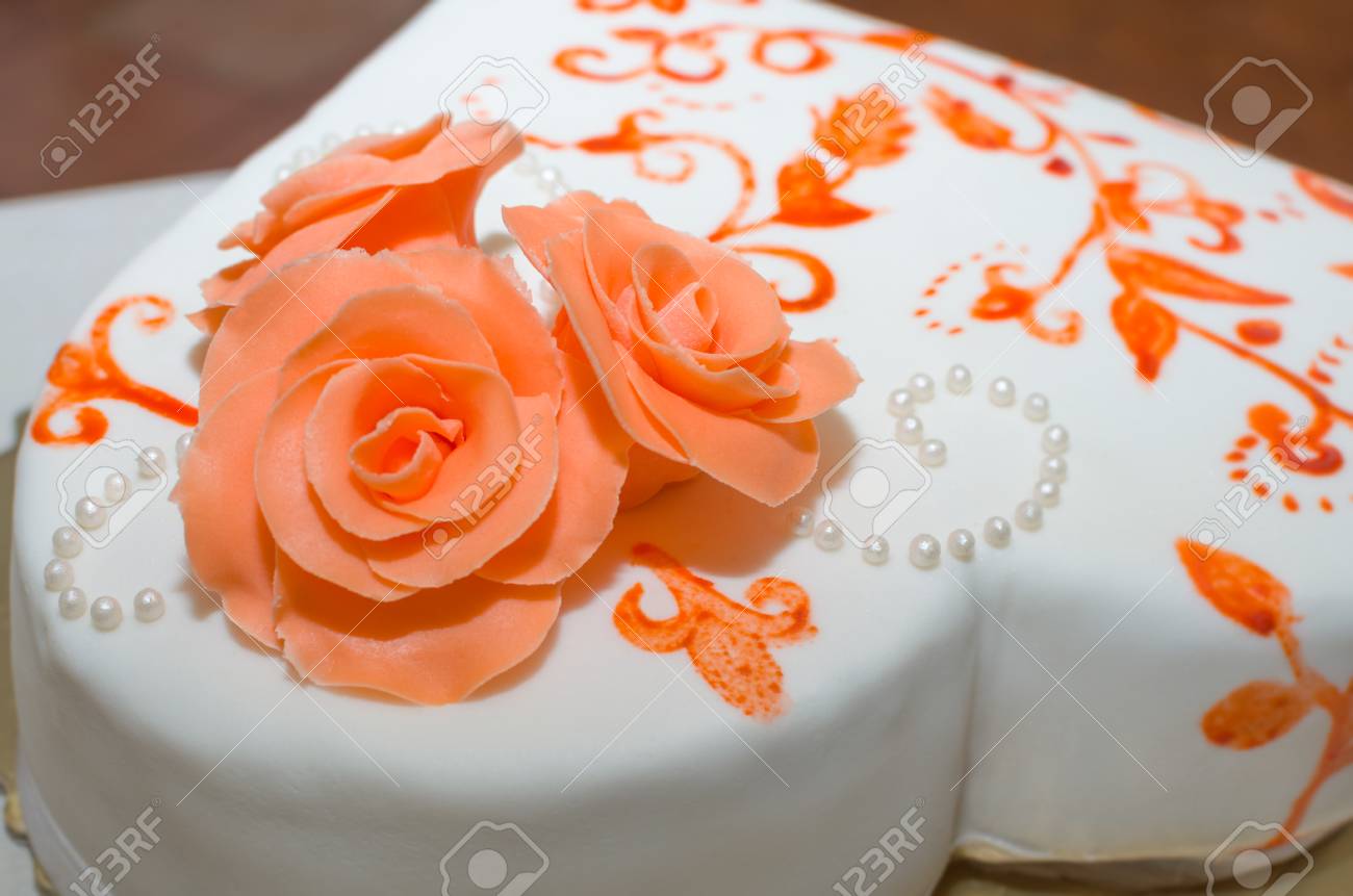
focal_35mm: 52
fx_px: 1969
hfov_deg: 37.9
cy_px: 448
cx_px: 676
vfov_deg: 25.6
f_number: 6.3
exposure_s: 1/60
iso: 100
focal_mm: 35
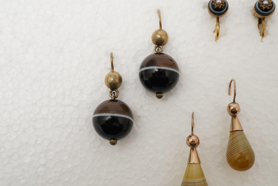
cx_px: 139
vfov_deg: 29.9
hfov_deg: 43.6
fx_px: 348
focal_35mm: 45
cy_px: 93
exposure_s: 1/100
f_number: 20
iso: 500
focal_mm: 30
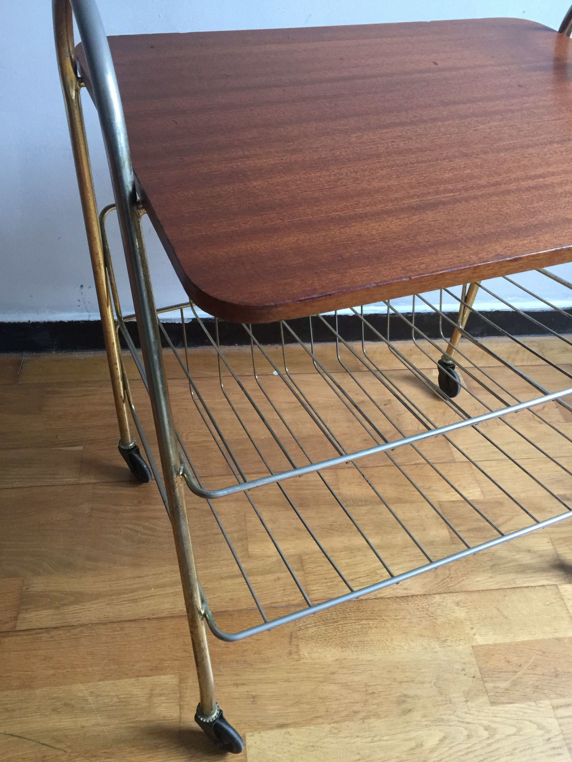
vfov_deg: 61.7
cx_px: 286
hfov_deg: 48.2
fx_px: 639
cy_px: 381
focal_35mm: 29
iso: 125
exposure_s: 1/17
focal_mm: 4.15
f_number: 2.2
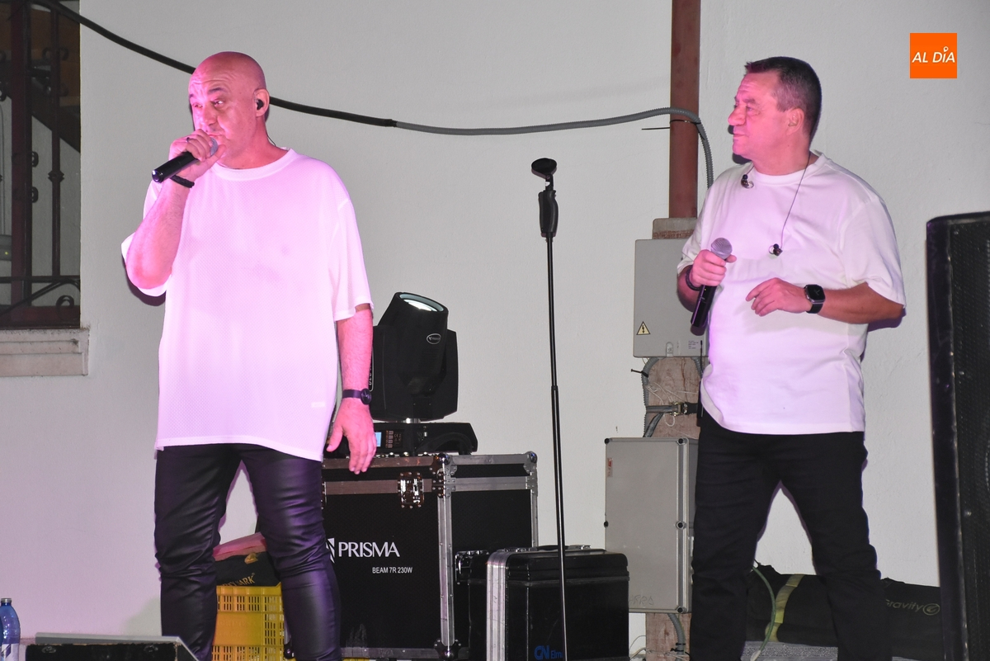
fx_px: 3507
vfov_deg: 10.8
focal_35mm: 128
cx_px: 495
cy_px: 330
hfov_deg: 16.1
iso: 2000
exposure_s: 1/60
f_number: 5.3
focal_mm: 85
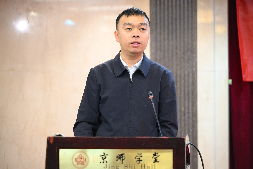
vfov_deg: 11.4
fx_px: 843
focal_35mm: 120
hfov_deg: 17.1
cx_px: 126
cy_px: 84
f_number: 2.8
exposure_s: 1/100
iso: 2000
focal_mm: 120
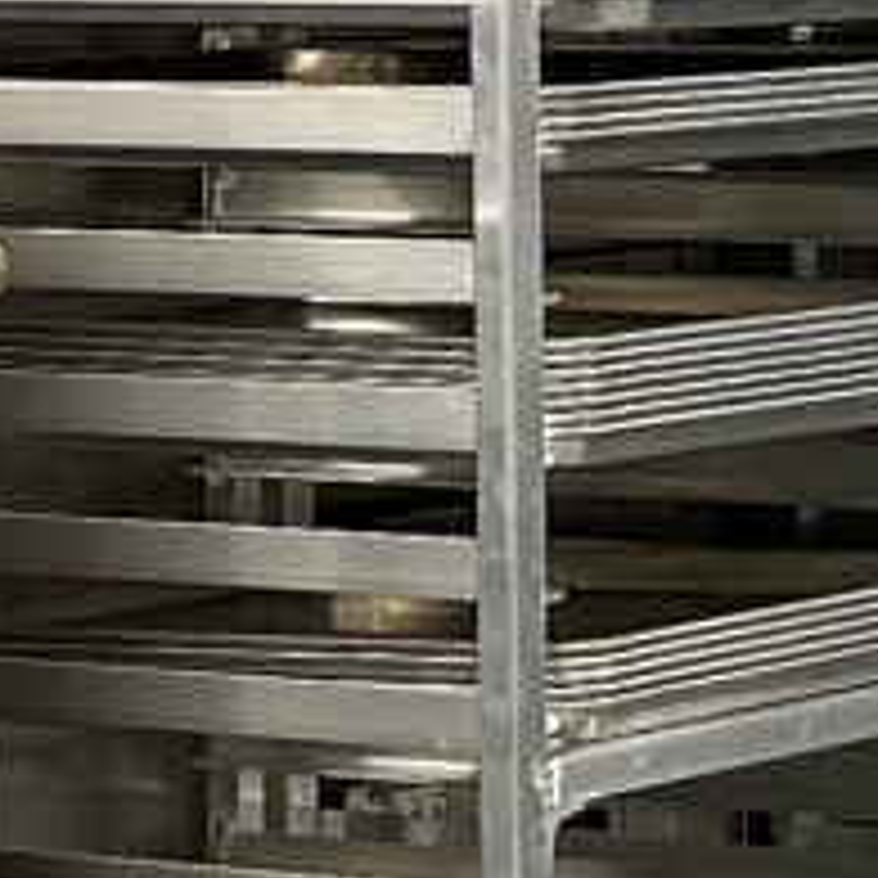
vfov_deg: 7.8
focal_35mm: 223
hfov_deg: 7.6
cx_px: 1634
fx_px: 6399
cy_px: -126
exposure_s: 1/120
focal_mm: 6.86
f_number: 1.78
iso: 200
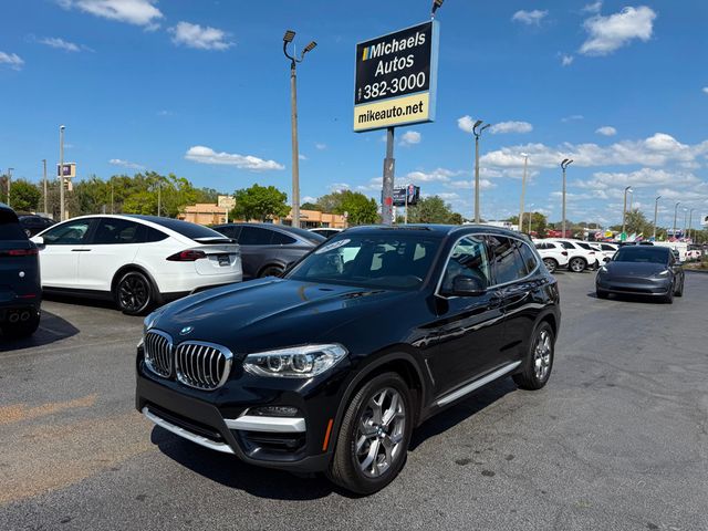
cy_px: 266
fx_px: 491
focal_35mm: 24
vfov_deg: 56.8
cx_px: 354
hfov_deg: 71.6
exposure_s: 1/5319
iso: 80
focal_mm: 6.76
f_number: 1.78
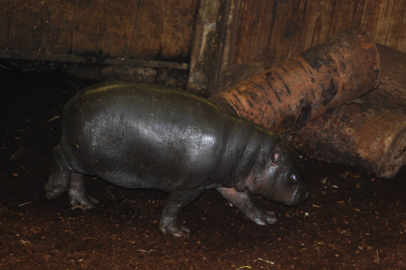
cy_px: 144
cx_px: 233
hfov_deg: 12.4
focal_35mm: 166
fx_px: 1867
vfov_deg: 8.3
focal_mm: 95
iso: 640
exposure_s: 1/60
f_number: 4.2
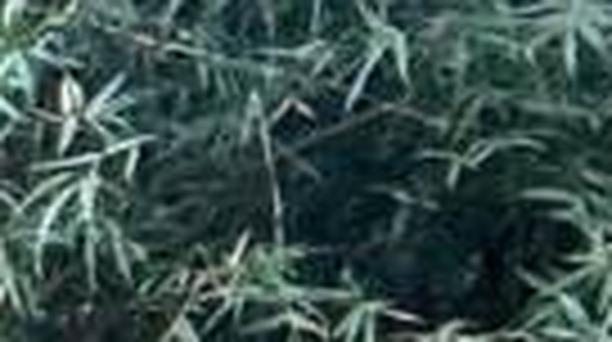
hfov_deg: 10.7
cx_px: -1071
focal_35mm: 155
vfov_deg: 7.0
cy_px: 1012
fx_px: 2511
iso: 100
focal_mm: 2.69
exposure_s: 1/60
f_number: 1.9
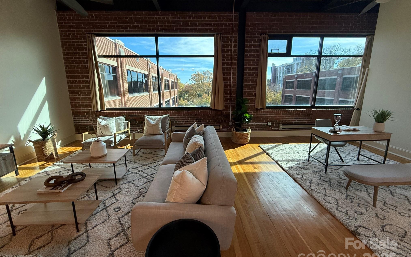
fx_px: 168
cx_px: 204
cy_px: 120
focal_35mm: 15
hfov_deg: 101.5
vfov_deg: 74.7
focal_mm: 2.22
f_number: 2.2
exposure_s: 1/120
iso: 200
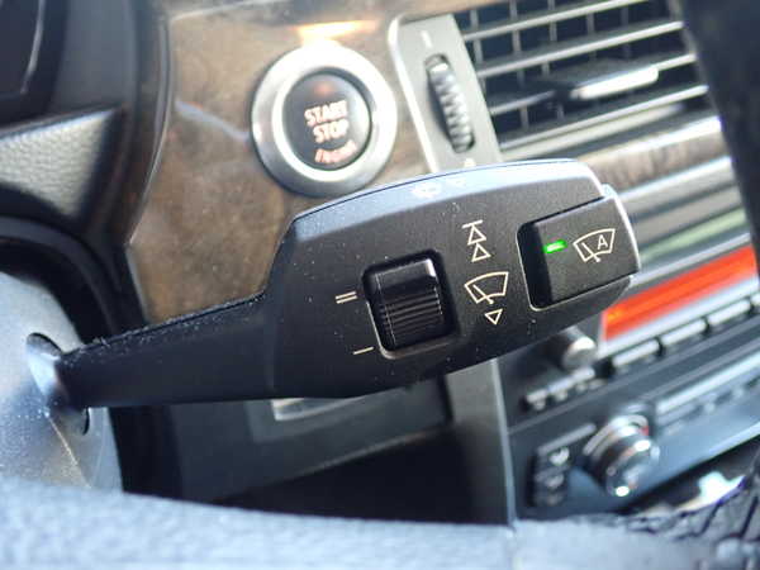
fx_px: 790
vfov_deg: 39.7
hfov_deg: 51.4
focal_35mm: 36
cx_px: 380
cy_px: 285
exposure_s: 1/15
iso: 800
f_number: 2.5
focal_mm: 6.37
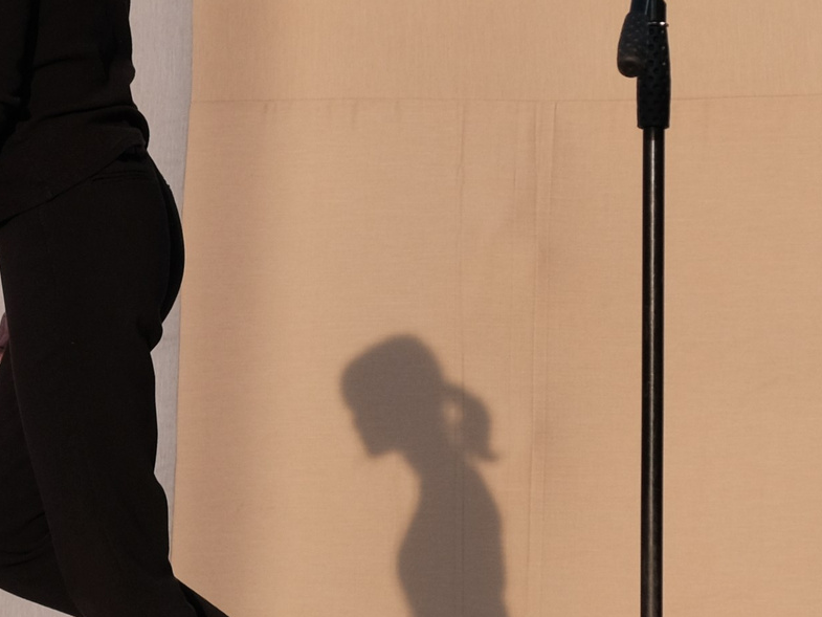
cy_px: 164
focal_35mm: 116
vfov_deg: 12.7
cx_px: -399
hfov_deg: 15.7
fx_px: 2755
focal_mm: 24.9
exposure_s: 1/1800
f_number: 4
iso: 200
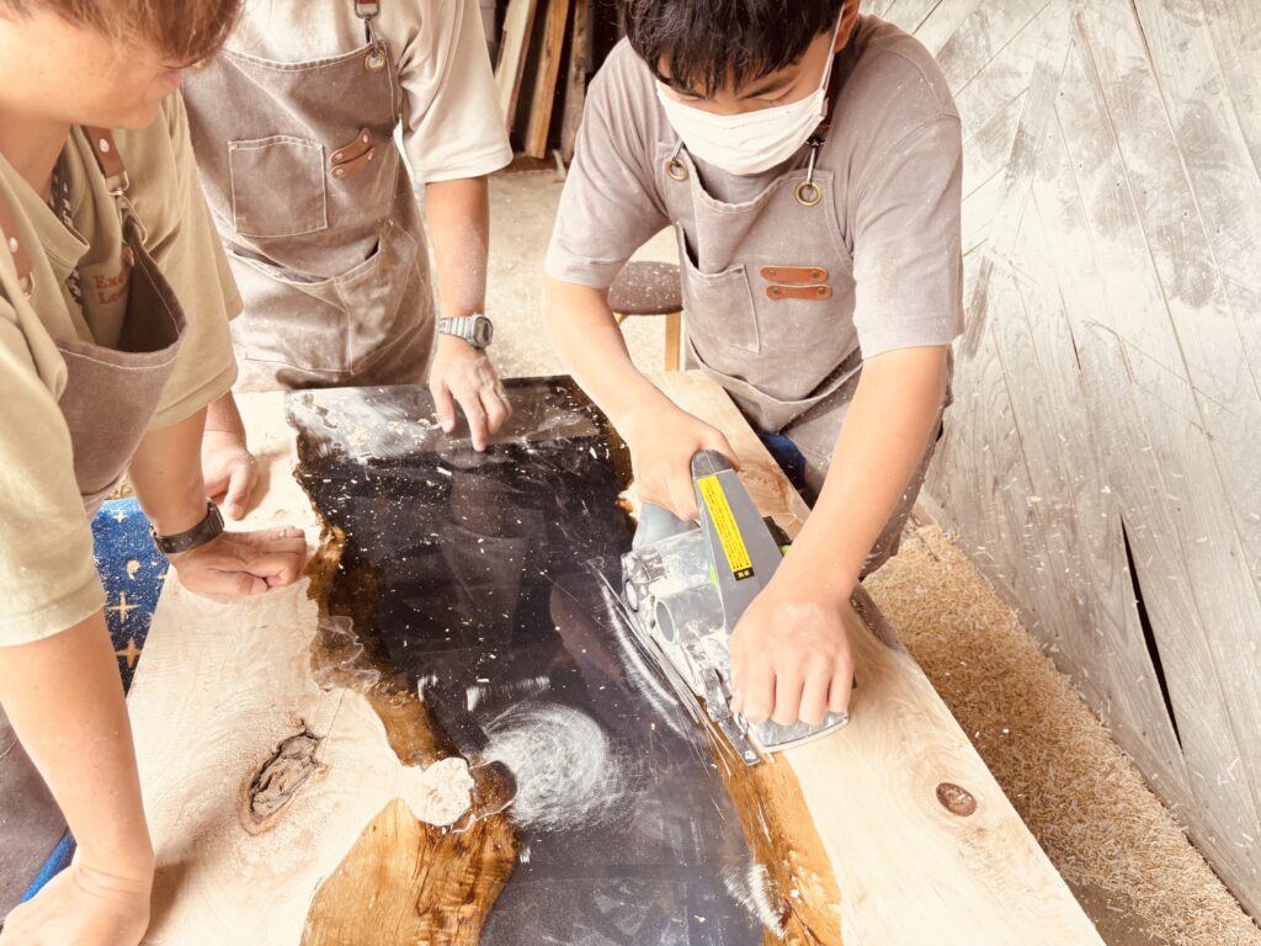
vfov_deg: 53.1
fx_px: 947
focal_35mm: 26
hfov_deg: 67.3
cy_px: 473
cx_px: 630
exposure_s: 1/121
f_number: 1.6
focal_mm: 5.96
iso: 40
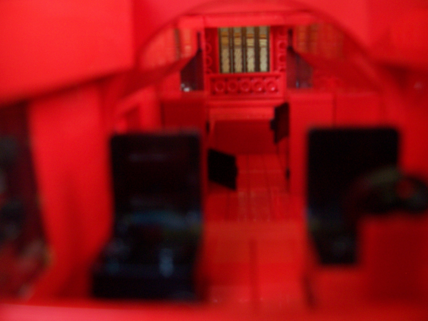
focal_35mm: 35
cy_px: 160
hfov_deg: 52.6
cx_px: 214
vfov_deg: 40.7
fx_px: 433
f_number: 2.8
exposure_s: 1/10
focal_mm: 6
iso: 140
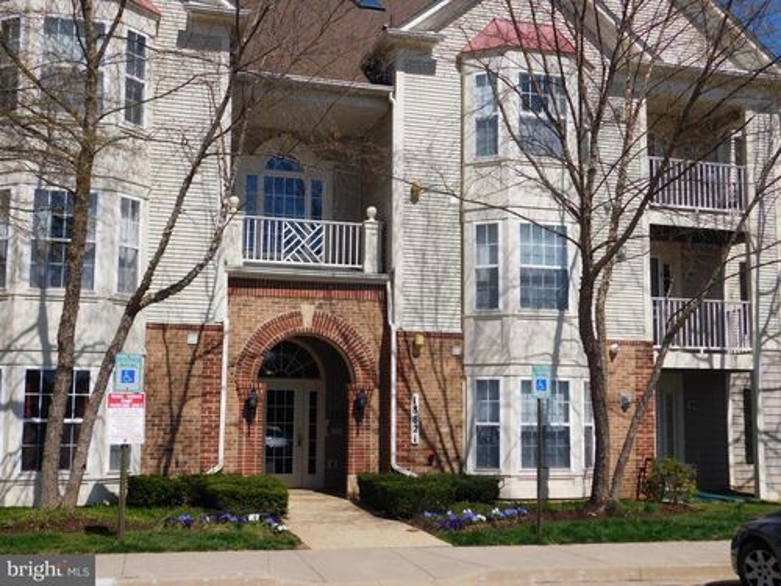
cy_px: 293
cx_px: 390
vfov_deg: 32.2
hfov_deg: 42.1
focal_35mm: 45
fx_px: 1015
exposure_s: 1/500
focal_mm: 8
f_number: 7.4
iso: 125
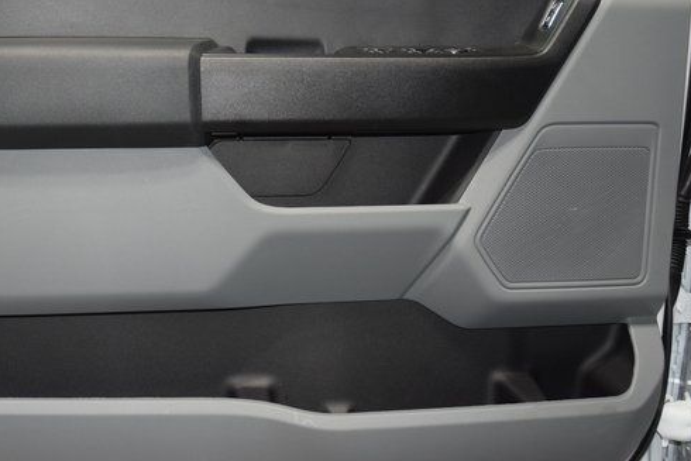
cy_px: 164
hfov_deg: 41.5
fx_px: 902
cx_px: 244
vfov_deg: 28.5
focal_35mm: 47
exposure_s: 1/60
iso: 1100
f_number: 3.8
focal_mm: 24
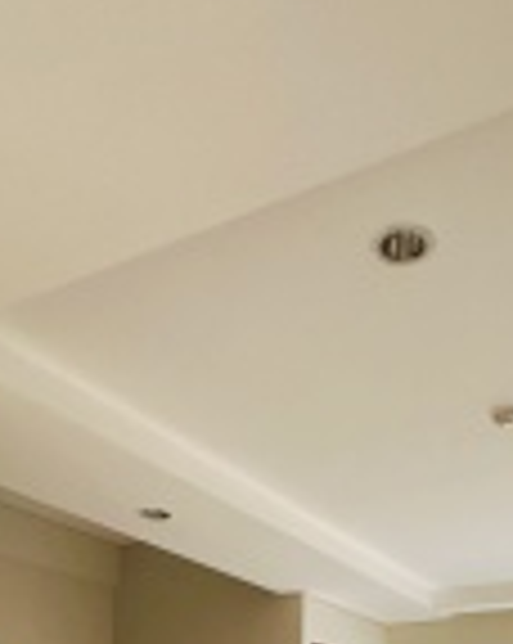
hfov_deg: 34.0
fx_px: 837
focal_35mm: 44
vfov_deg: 33.4
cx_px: 304
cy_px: 793
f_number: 2.2
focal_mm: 2.22
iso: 250
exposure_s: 1/99
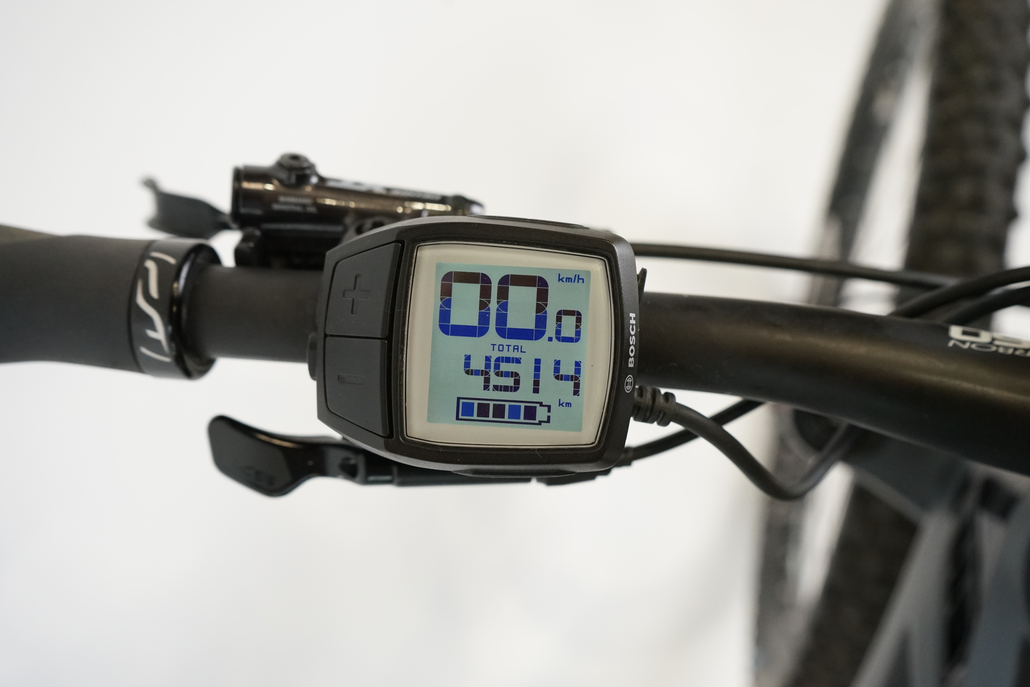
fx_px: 944
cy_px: 344
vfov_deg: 40.0
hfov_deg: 57.2
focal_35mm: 33
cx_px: 515
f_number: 5.6
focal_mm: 33
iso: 2500
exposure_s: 1/200
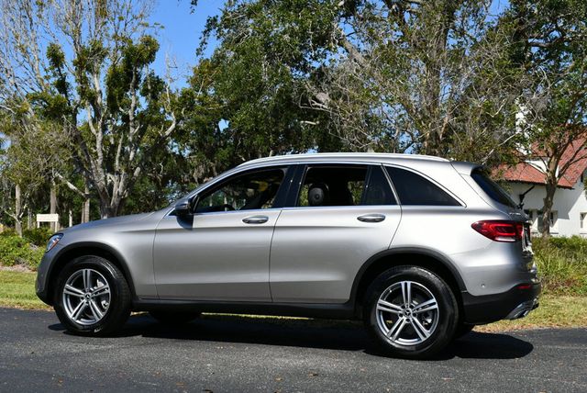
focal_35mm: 52
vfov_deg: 26.0
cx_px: 294
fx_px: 849
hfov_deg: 38.2
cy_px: 196
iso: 100
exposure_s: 1/320
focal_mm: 26
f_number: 9
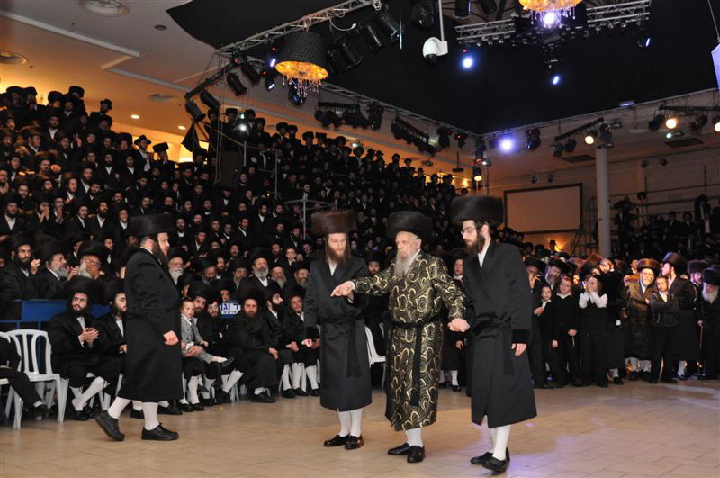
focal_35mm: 36
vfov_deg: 36.8
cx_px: 360
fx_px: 719
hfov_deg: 53.2
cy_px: 239
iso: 1600
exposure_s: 1/50
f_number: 5.6
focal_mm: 24
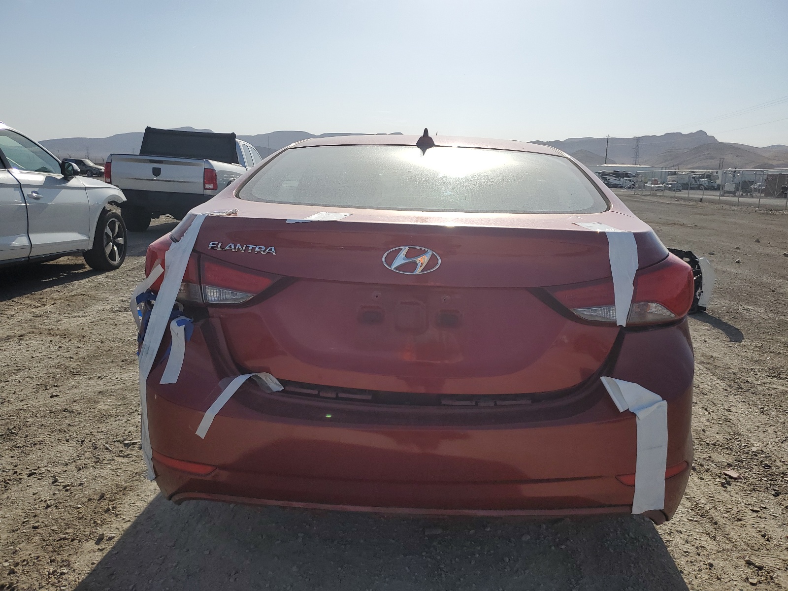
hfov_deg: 67.3
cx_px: 394
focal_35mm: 26
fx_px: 592
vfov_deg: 53.1
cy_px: 296
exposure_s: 1/10000
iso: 50
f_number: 1.5
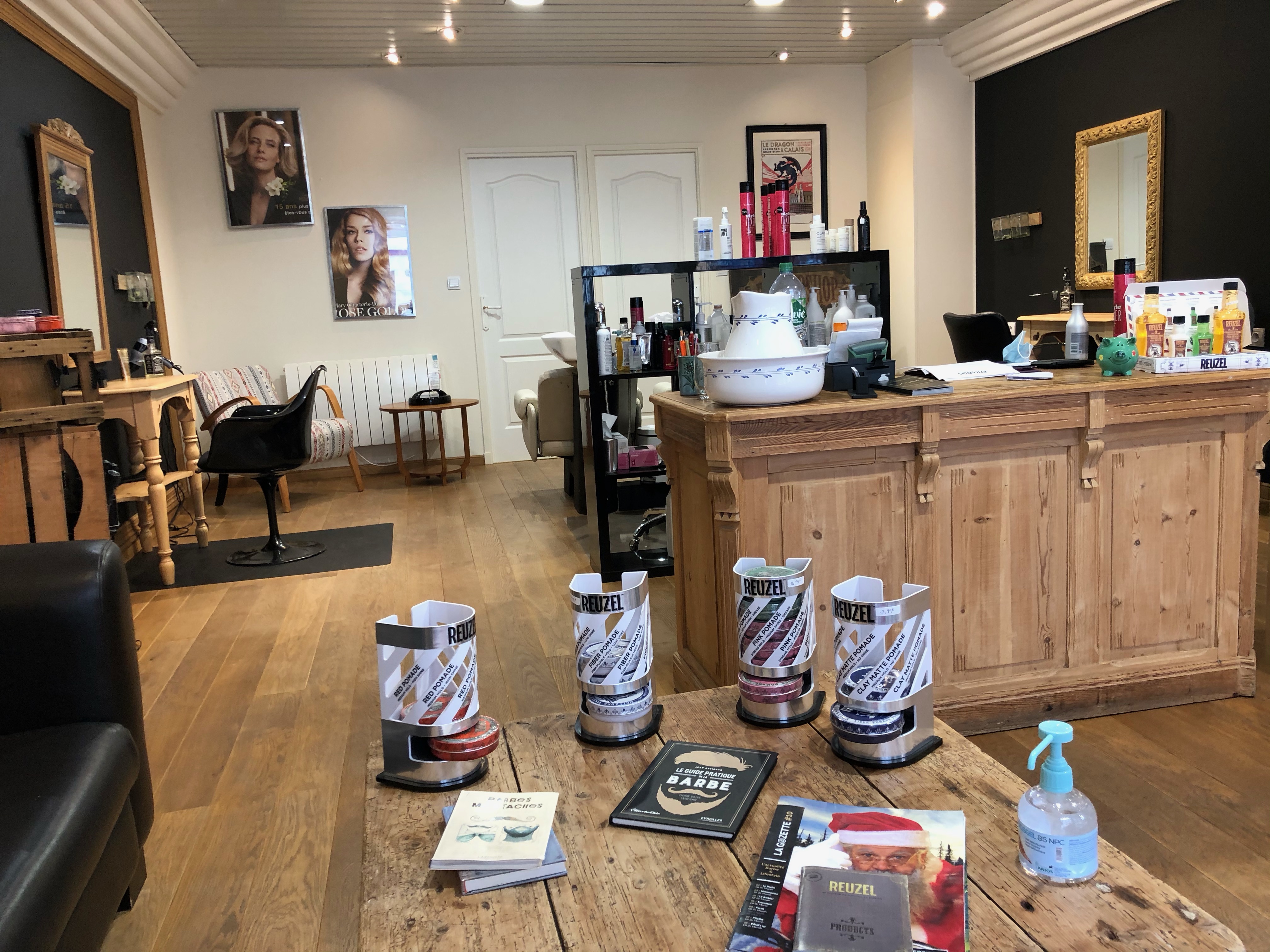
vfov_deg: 49.7
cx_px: 635
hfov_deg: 63.4
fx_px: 1027
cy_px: 476
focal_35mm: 28
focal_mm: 4
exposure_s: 1/20
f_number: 1.8
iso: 40
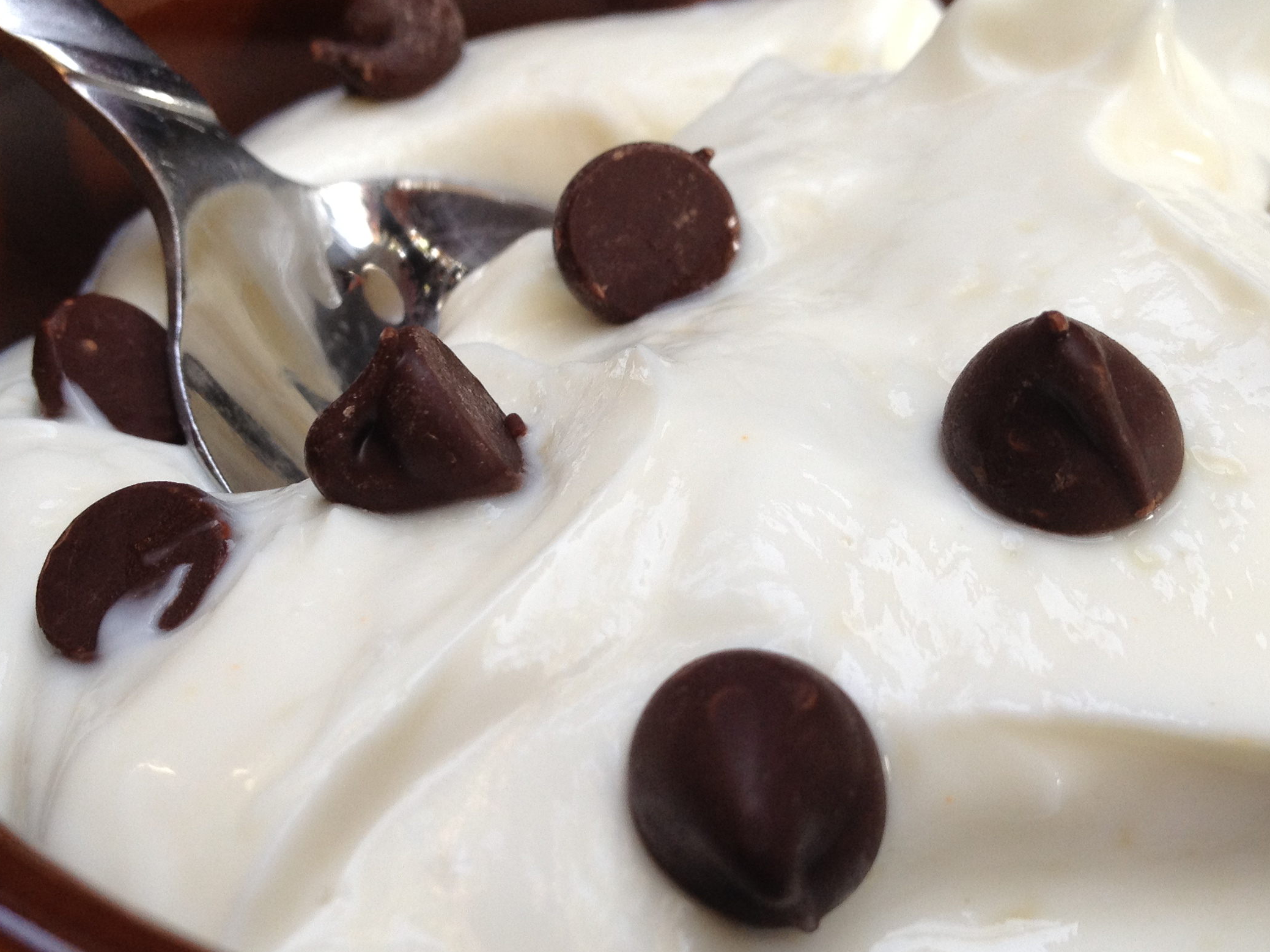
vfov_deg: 26.6
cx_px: 657
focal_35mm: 55
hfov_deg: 34.9
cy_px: 511
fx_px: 2018
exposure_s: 1/60
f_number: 2.4
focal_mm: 4.28
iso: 64
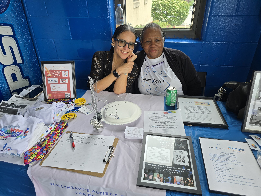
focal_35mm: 23
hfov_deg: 73.9
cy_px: 98
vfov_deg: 58.9
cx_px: 130
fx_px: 173
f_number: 1.7
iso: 50
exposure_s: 1/180
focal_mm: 6.3
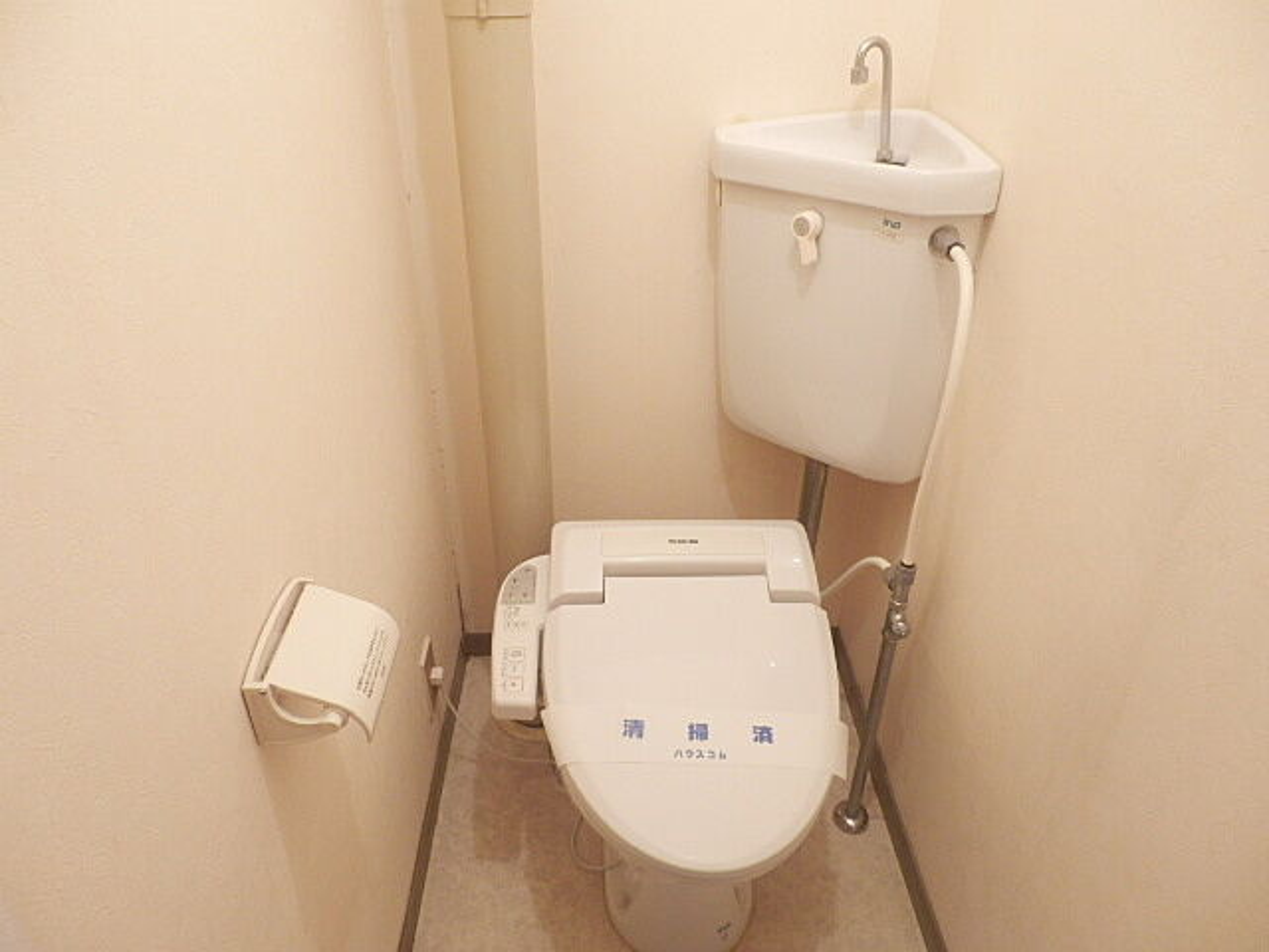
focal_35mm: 24
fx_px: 880
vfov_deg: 56.8
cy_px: 476
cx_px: 634
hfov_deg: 71.6
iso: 250
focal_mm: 4.2
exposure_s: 1/30
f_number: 3
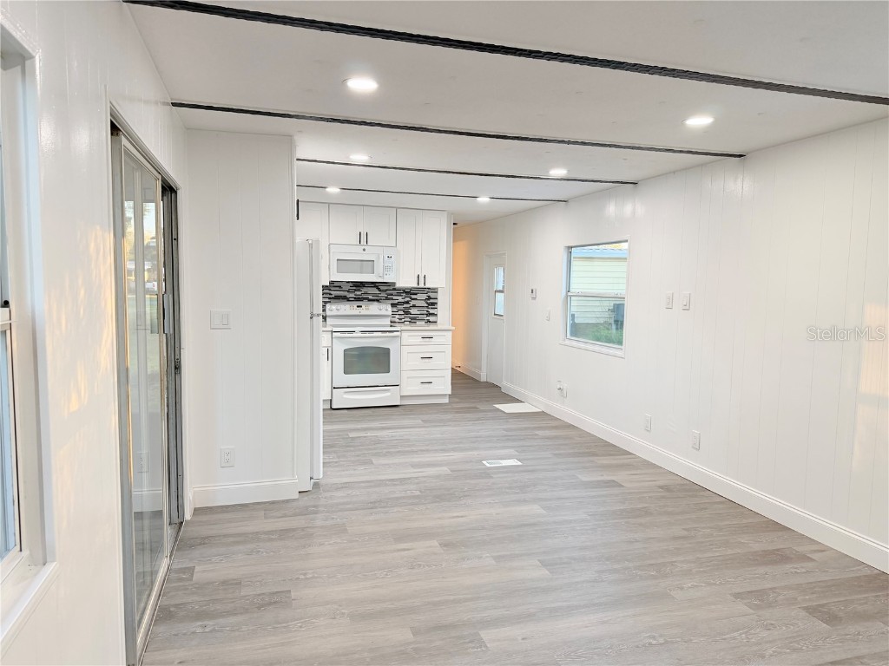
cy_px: 333
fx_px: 616
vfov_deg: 56.8
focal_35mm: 24
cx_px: 444
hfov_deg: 71.6
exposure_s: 1/148
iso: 160
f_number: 1.78
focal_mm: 6.76
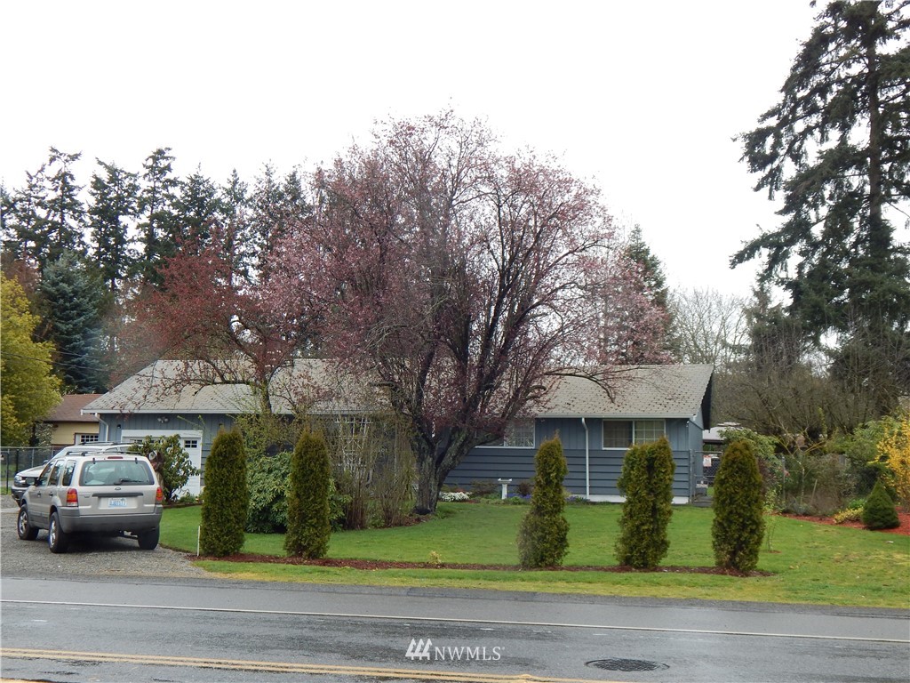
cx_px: 455
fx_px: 1130
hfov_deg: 43.9
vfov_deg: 33.6
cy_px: 342
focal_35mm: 43
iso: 125
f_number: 3.6
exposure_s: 1/400
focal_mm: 7.7
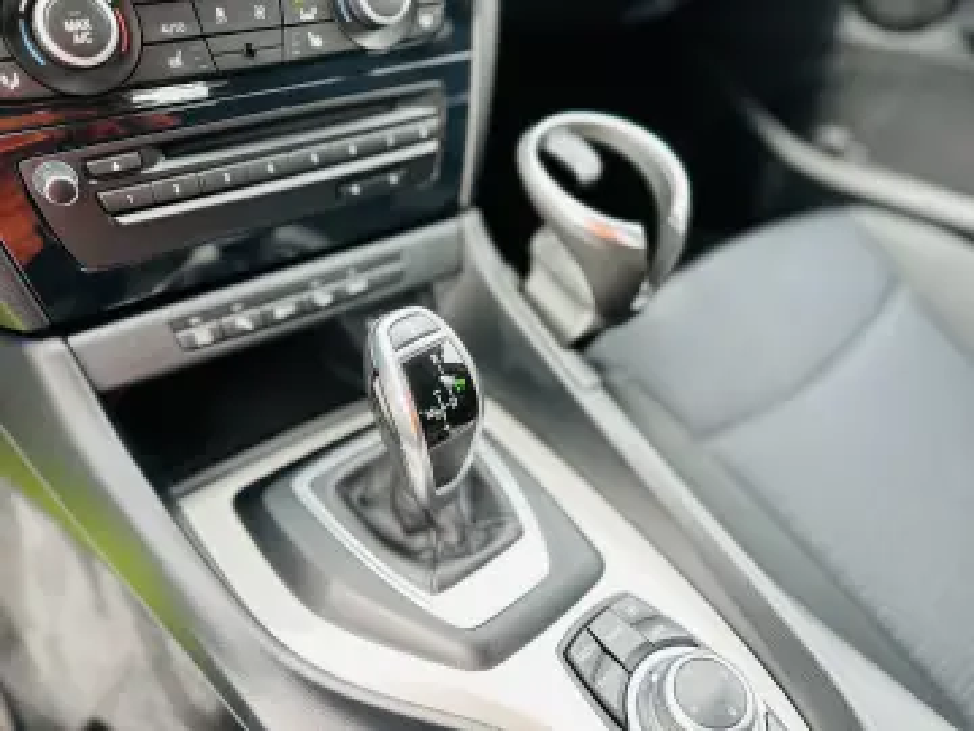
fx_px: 675
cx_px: 487
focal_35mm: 24
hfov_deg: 71.6
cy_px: 366
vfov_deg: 56.8
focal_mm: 6.86
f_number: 1.78
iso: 125
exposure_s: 1/121
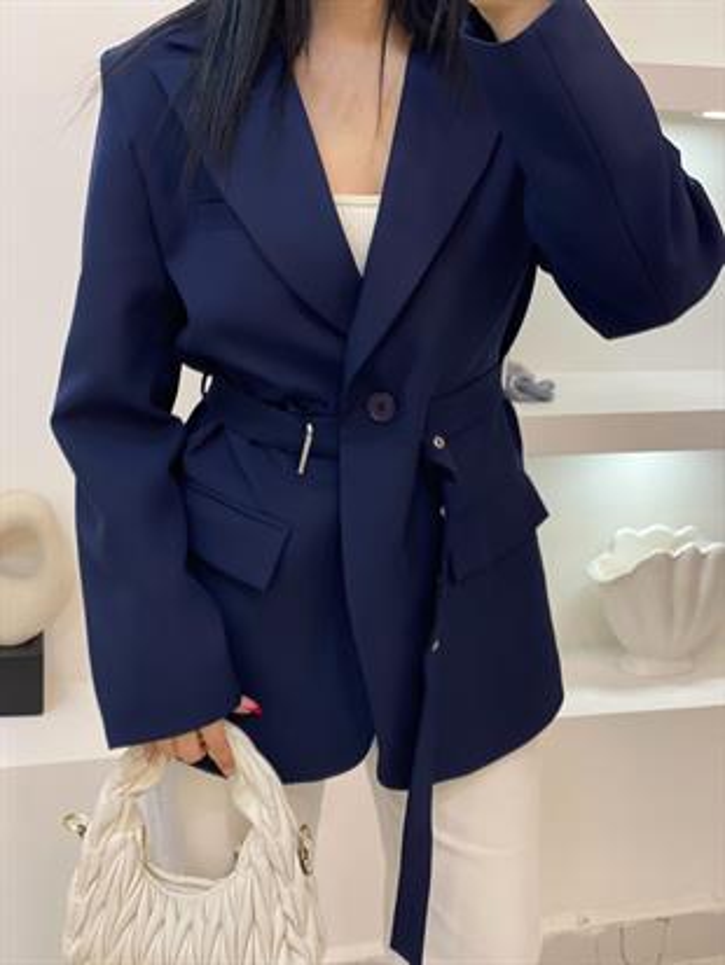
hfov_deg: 28.0
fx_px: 1451
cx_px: 362
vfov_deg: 36.8
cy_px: 482
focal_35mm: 52
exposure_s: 1/100
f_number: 2
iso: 80
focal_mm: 6
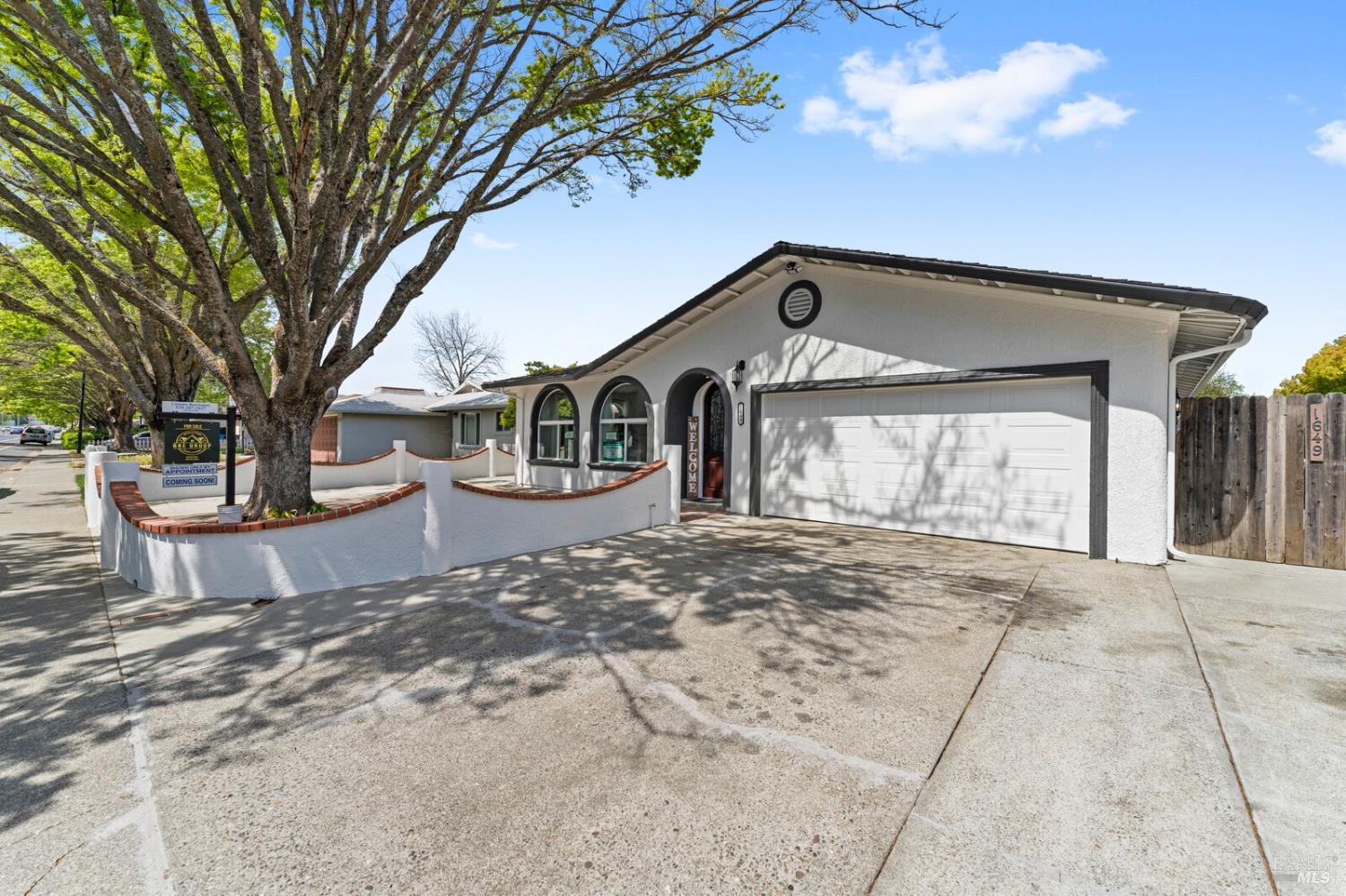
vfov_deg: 78.8
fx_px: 546
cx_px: 673
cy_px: 448
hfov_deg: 101.9
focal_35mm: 15
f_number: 7.1
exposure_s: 1/500
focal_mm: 14.6
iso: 125
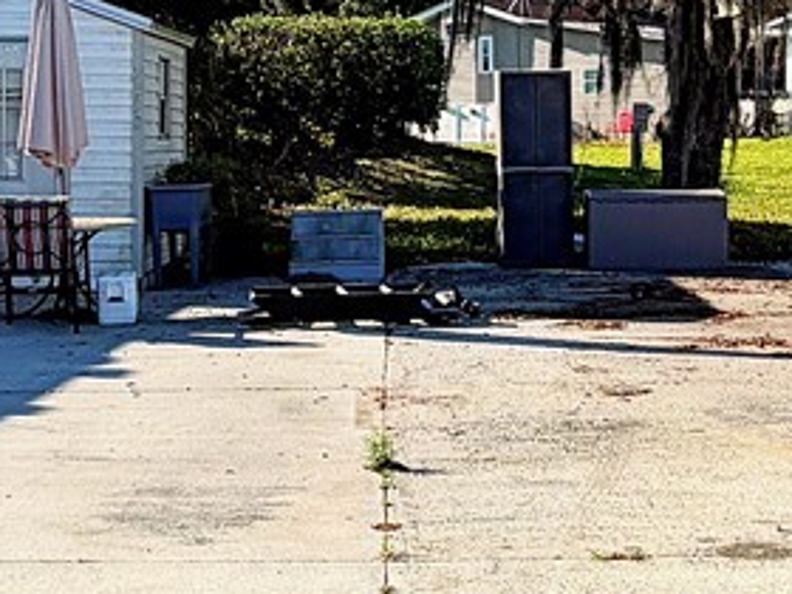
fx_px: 1830
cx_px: 402
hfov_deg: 24.4
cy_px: 167
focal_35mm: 80
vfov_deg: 18.3
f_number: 2.2
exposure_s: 1/770
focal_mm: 2.22
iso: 25
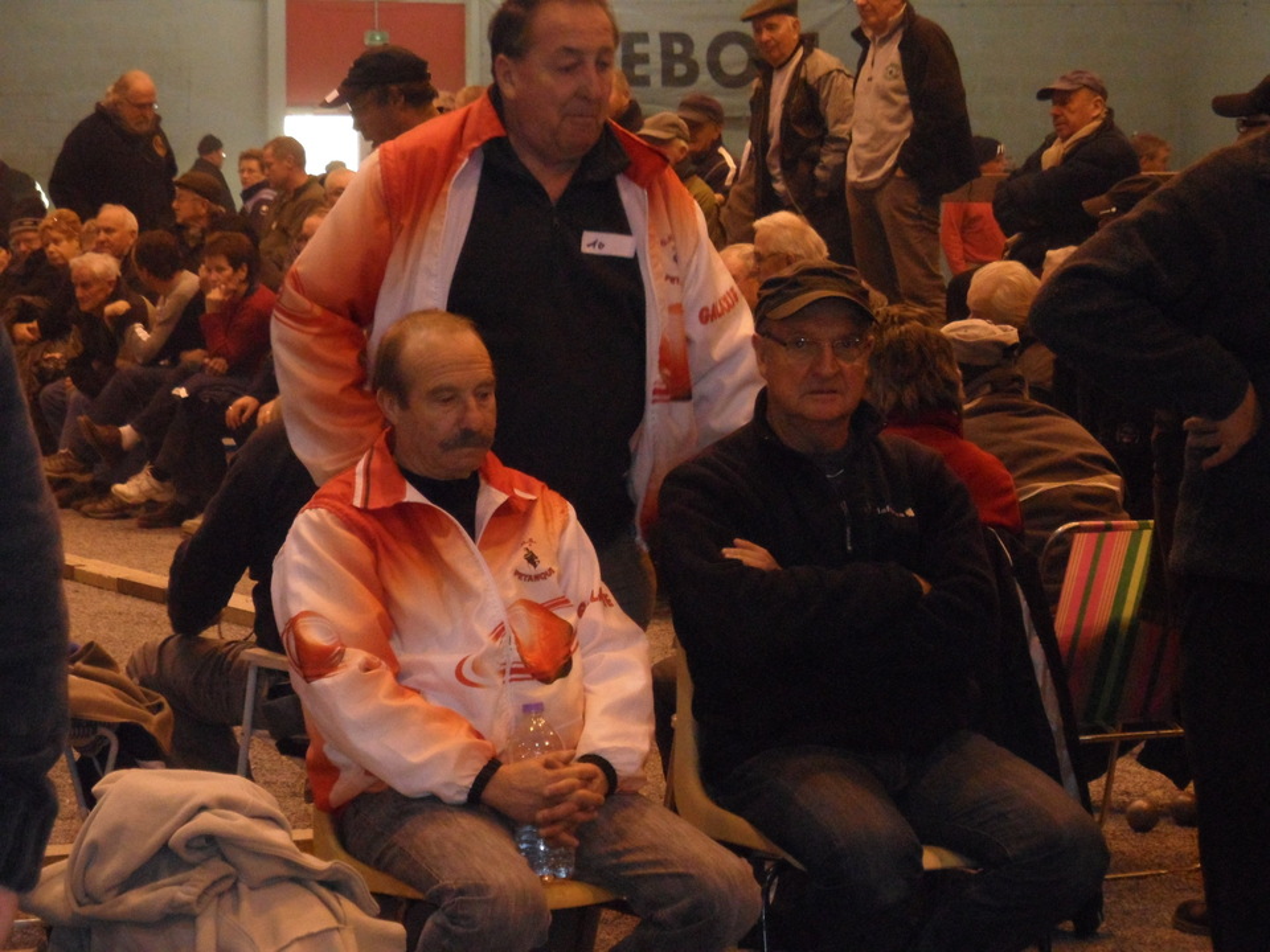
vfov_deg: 12.3
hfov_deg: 16.4
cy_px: 476
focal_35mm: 120
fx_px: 4403
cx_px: 635
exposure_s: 1/60
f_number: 4.4
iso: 640
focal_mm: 20
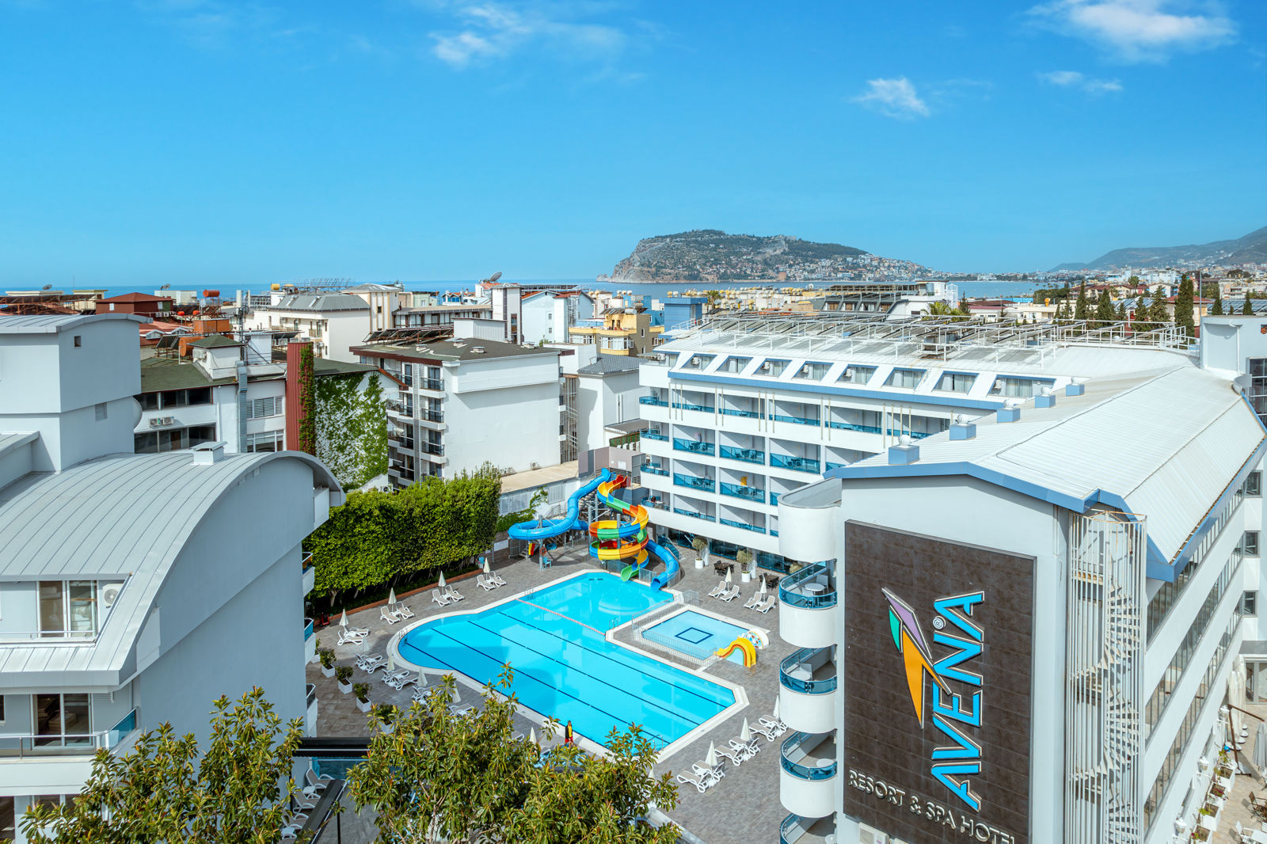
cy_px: 422
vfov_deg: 57.2
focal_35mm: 22
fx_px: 774
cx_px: 634
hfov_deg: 78.6
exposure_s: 1/3200
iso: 110
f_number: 2.8
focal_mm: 8.38
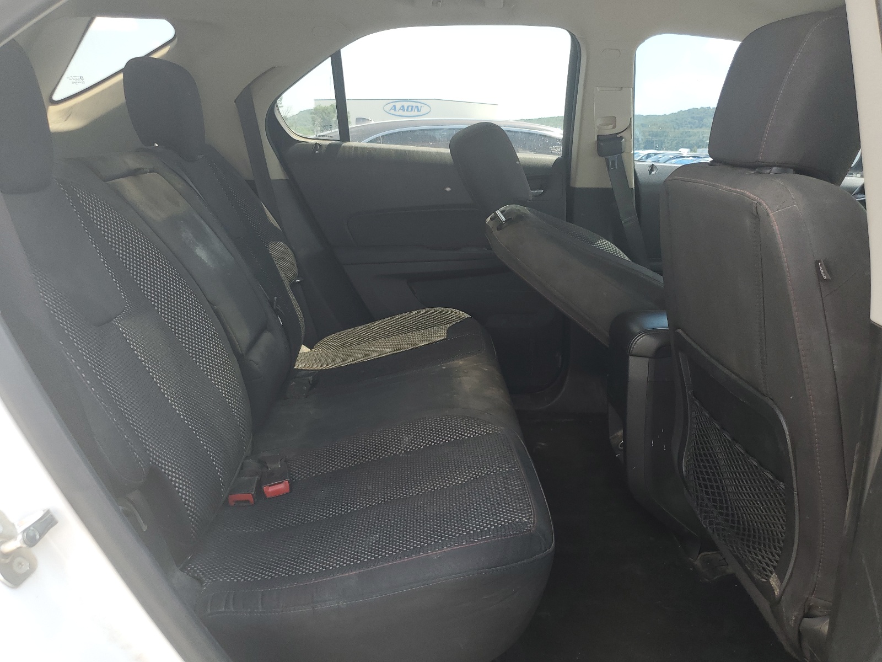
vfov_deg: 53.1
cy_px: 331
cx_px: 441
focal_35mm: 26
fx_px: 662
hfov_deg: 67.3
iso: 50
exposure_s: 1/263
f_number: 1.5
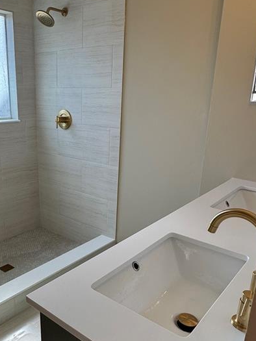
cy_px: 193
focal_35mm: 32
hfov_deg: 43.6
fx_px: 315
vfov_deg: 56.6
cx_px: 87
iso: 40
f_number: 2.2
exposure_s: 1/131
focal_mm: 2.22
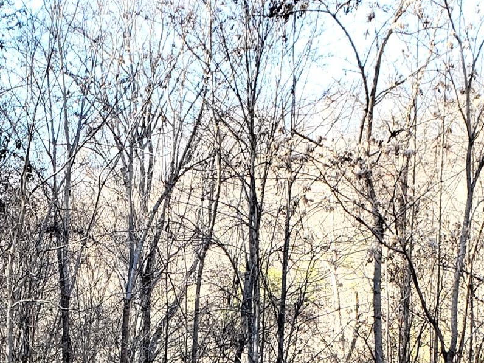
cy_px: 632
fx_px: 1370
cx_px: 130
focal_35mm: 98
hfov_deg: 19.9
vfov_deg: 13.7
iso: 50
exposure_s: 1/151
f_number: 2.4
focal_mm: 4.3
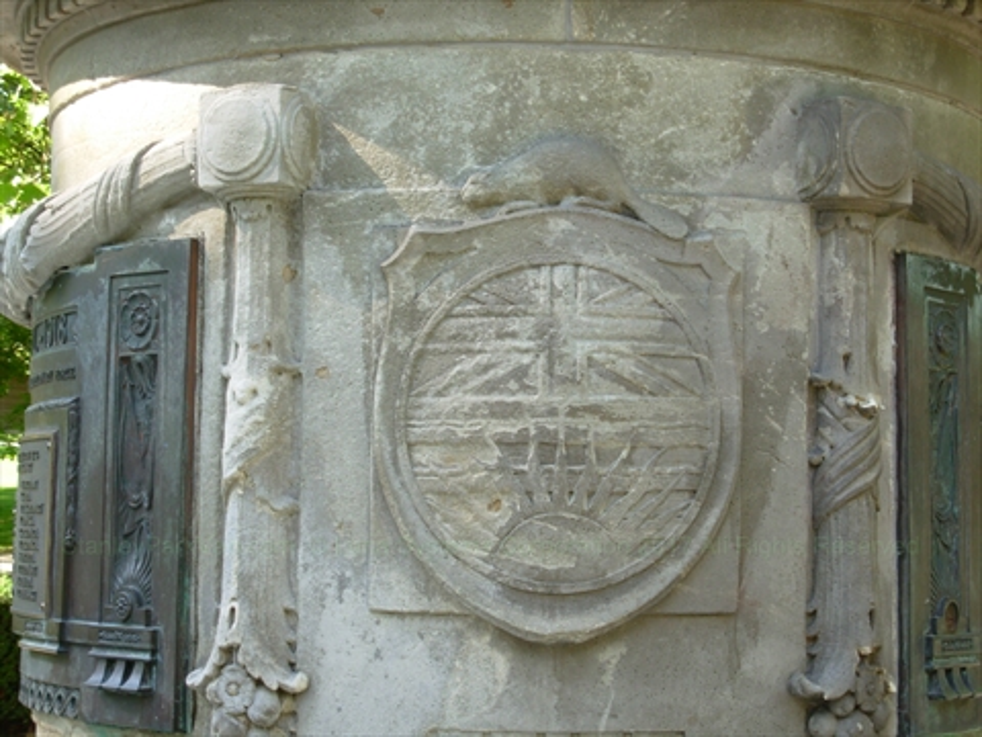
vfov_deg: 19.4
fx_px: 2156
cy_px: 368
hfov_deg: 25.7
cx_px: 491
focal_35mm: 76
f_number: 3.6
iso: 50
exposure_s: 1/60.4
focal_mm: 12.5
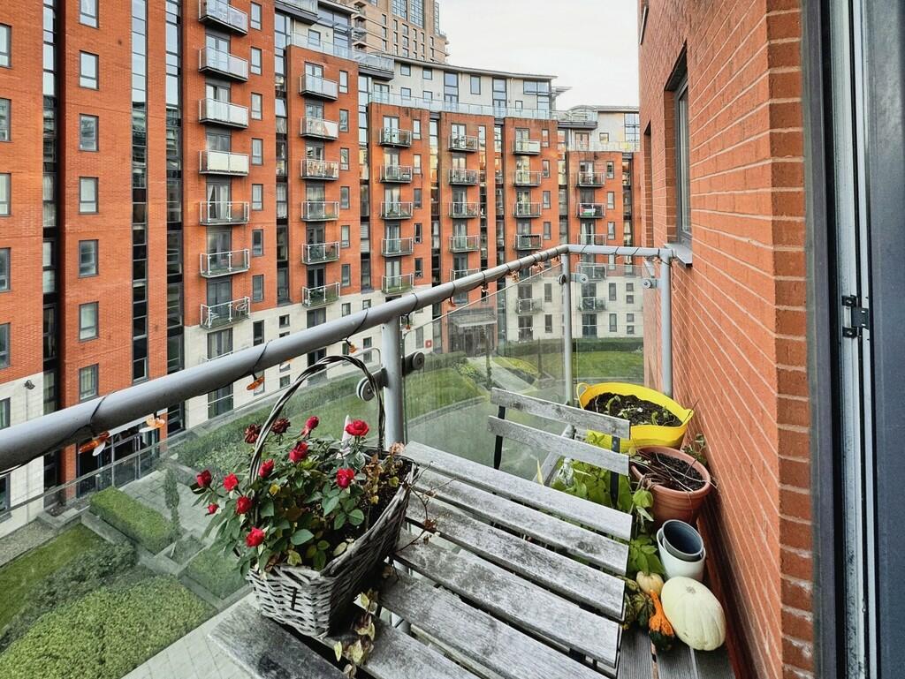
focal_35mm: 14
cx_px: 452
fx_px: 366
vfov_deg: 85.7
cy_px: 340
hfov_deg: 102.0
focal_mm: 2.22
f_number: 2.2
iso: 100
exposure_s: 1/99
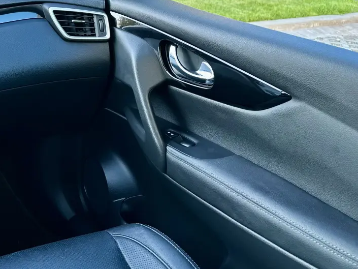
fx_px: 507
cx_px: 32
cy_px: 15
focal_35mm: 49
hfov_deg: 36.4
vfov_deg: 28.3
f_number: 1.78
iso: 80
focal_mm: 6.86
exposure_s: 1/121
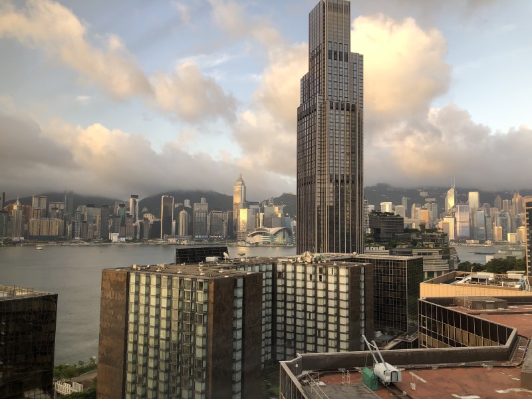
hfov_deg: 63.4
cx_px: 266
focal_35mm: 28
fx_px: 430
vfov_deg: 49.7
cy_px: 200
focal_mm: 4
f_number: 1.8
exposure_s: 1/120
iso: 40
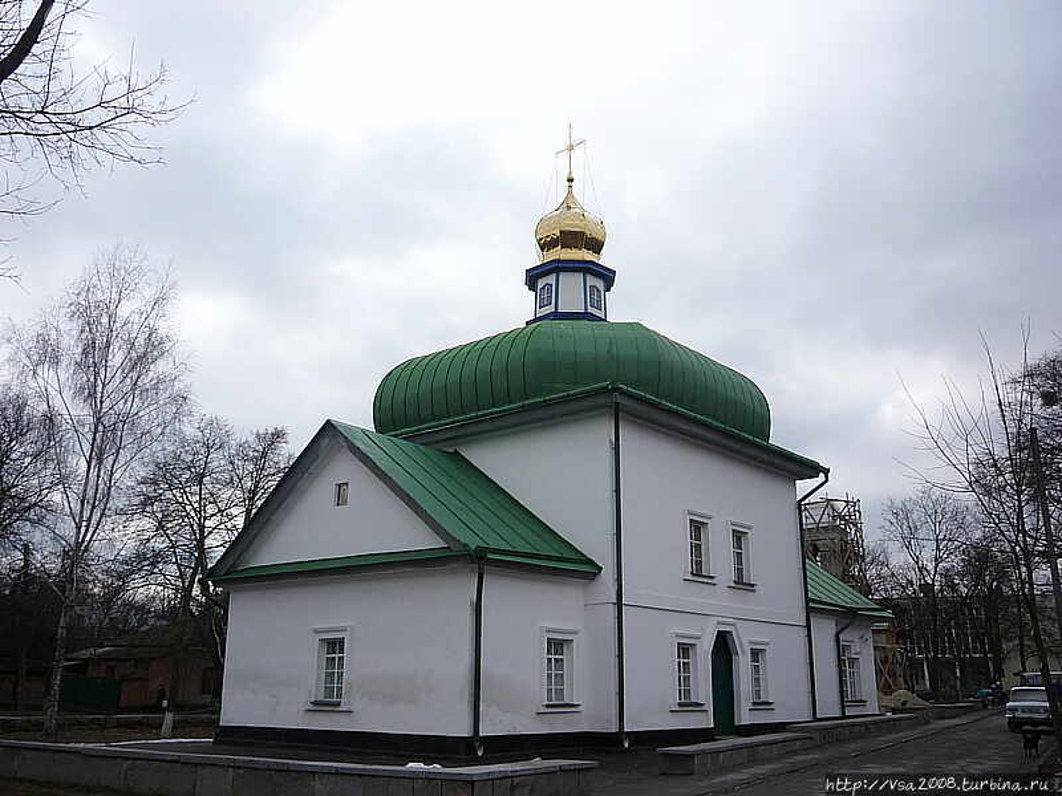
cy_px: 398
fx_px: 982
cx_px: 531
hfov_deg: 56.8
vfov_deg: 44.2
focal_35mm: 32
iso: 100
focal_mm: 5.2
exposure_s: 1/400
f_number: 5
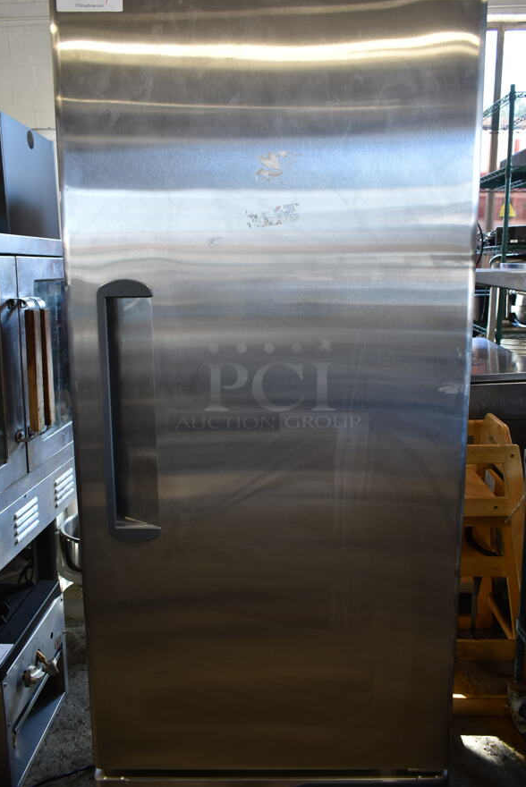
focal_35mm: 28
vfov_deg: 65.4
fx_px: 613
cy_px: 385
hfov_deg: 46.5
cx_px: 269
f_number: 3.5
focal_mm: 18
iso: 360
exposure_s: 1/30
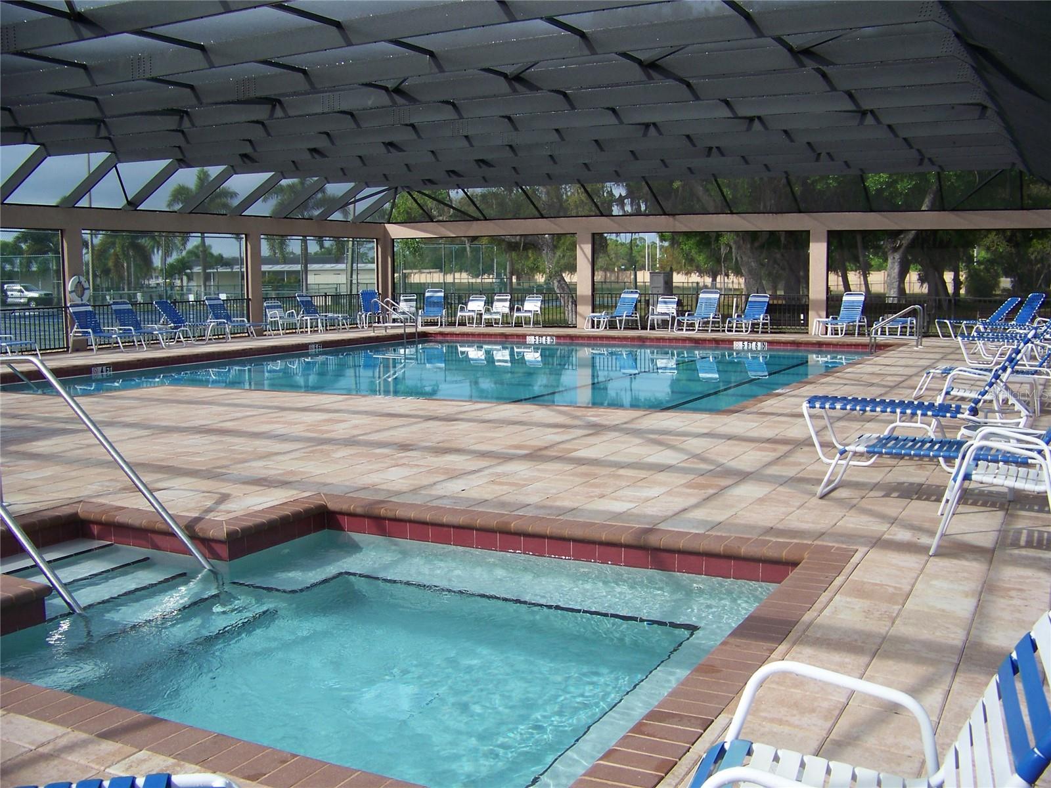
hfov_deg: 51.4
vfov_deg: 39.7
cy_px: 394
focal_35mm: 36
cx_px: 526
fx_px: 1093
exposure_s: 1/500
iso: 64
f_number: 2.8
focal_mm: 5.85
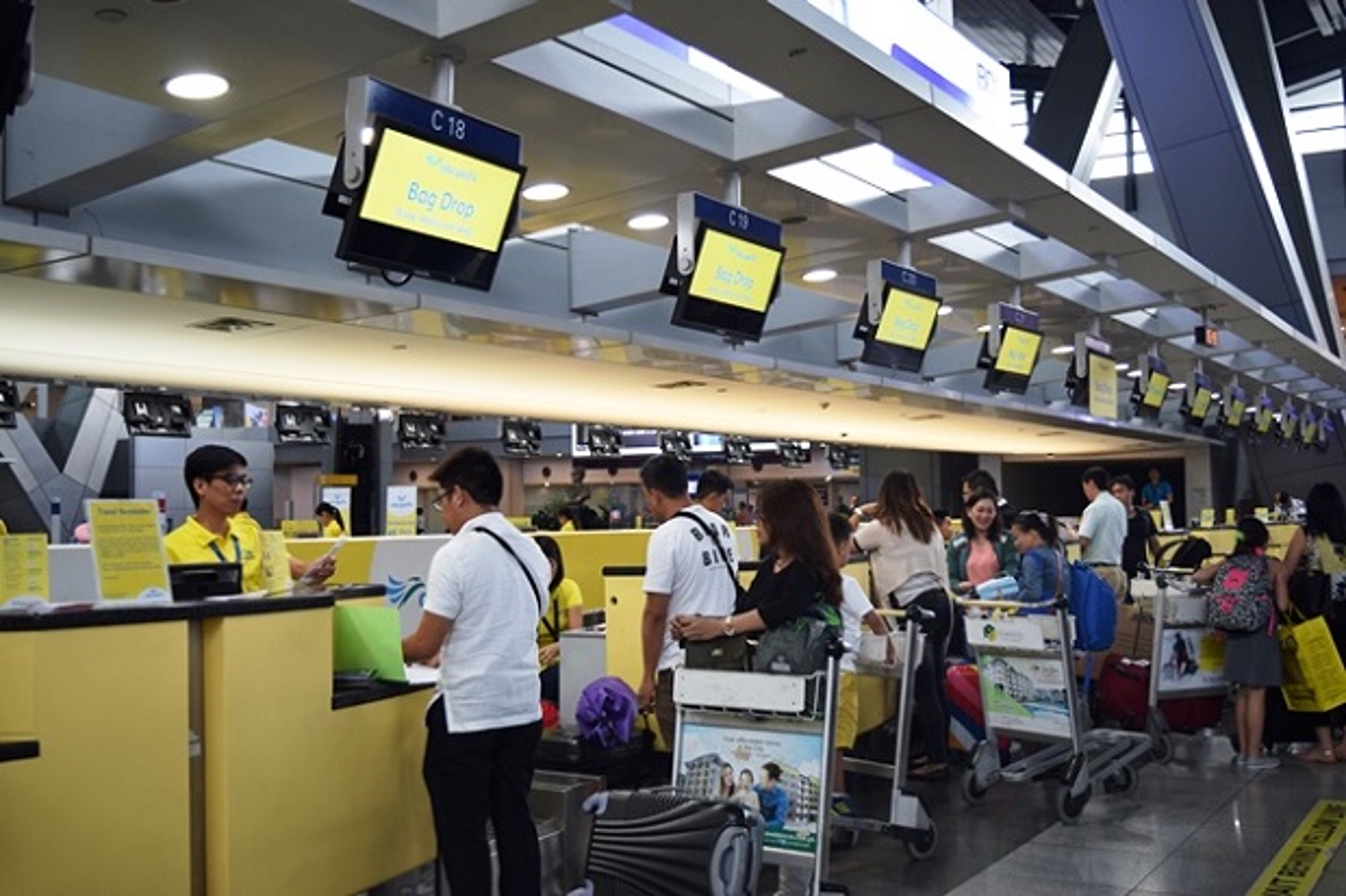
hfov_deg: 49.6
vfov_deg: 34.2
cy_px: 448
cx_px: 673
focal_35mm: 39
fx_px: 1458
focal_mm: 26
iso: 640
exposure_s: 1/60
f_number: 4
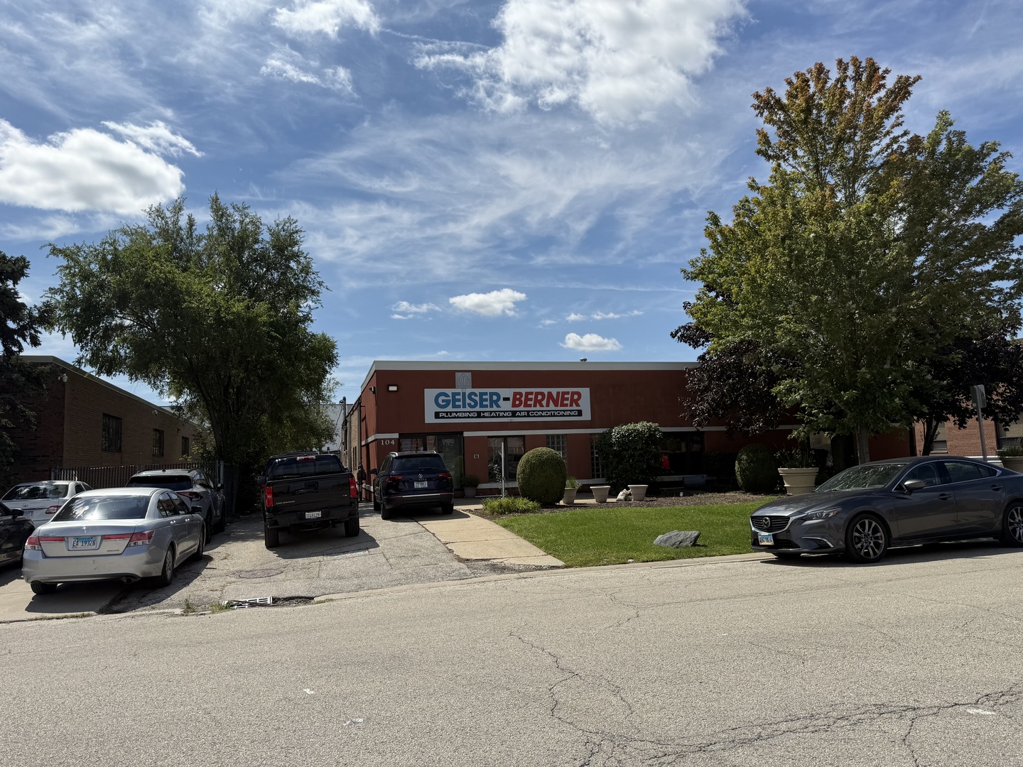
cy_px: 384
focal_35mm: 24
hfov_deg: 71.6
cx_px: 512
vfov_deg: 56.8
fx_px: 709
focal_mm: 6.76
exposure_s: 1/8130
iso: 80
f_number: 1.78
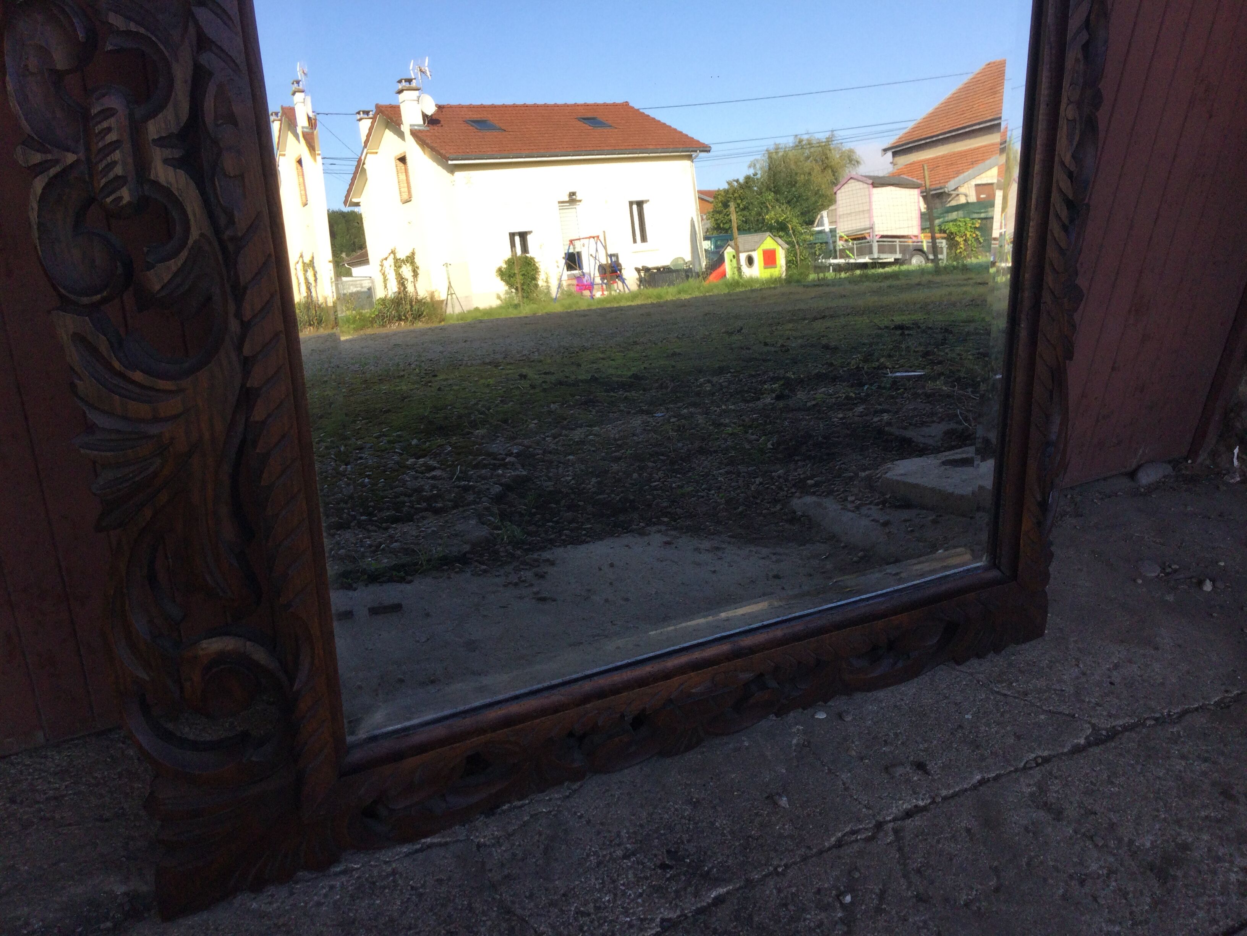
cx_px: 624
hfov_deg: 58.4
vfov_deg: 45.4
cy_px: 468
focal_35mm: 31
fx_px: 1117
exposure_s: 1/440
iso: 25
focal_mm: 3.3
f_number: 2.4
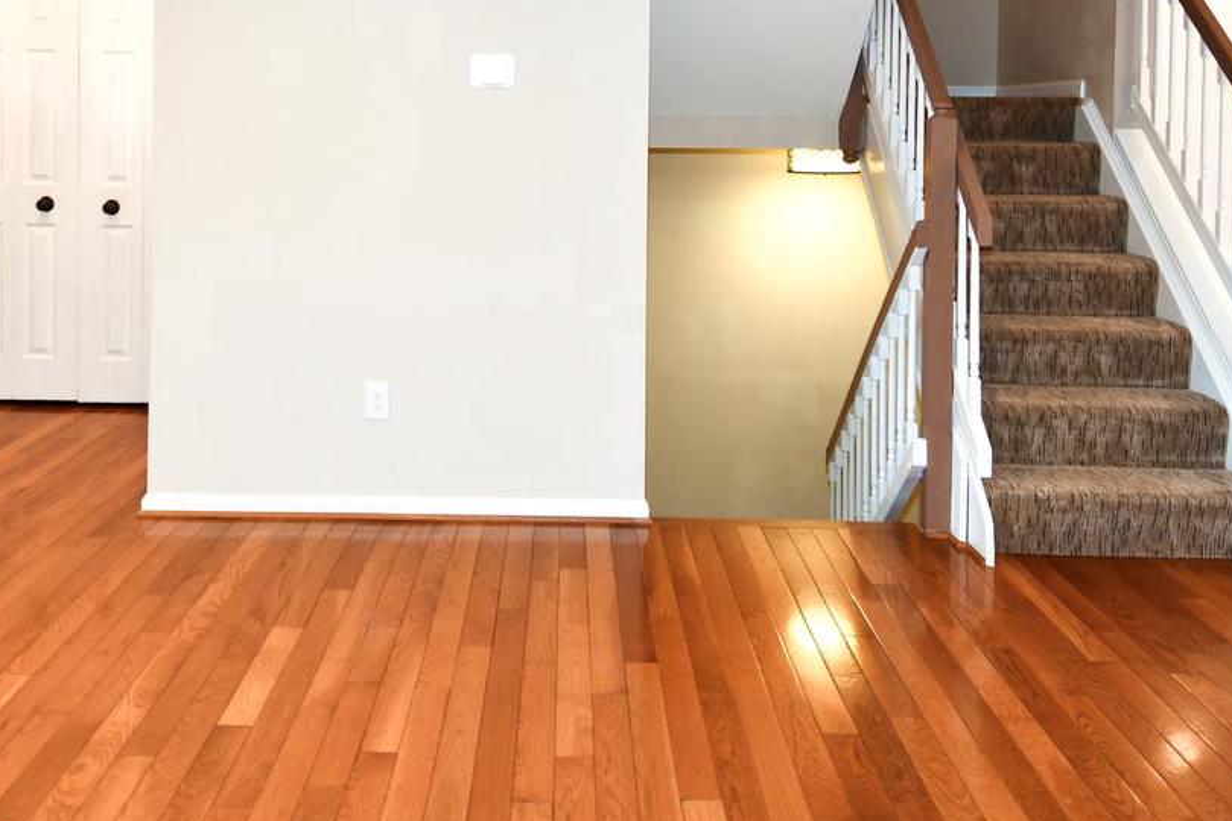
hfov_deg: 58.4
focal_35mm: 32
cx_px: 522
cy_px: 182
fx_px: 1095
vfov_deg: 39.7
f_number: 4
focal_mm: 12
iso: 450
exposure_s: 1/60
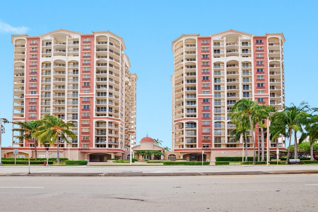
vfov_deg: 77.3
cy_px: 106
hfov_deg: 100.4
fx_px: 132
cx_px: 159
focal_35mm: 15
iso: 200
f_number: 8
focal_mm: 10
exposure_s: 1/160
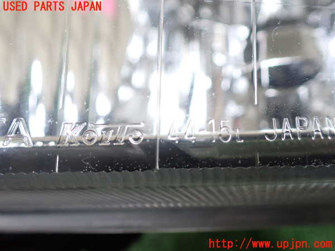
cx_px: 168
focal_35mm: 30
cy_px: 126
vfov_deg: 46.8
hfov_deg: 60.0
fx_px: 290
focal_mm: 5.4
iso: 250
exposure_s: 1/125
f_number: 2.3
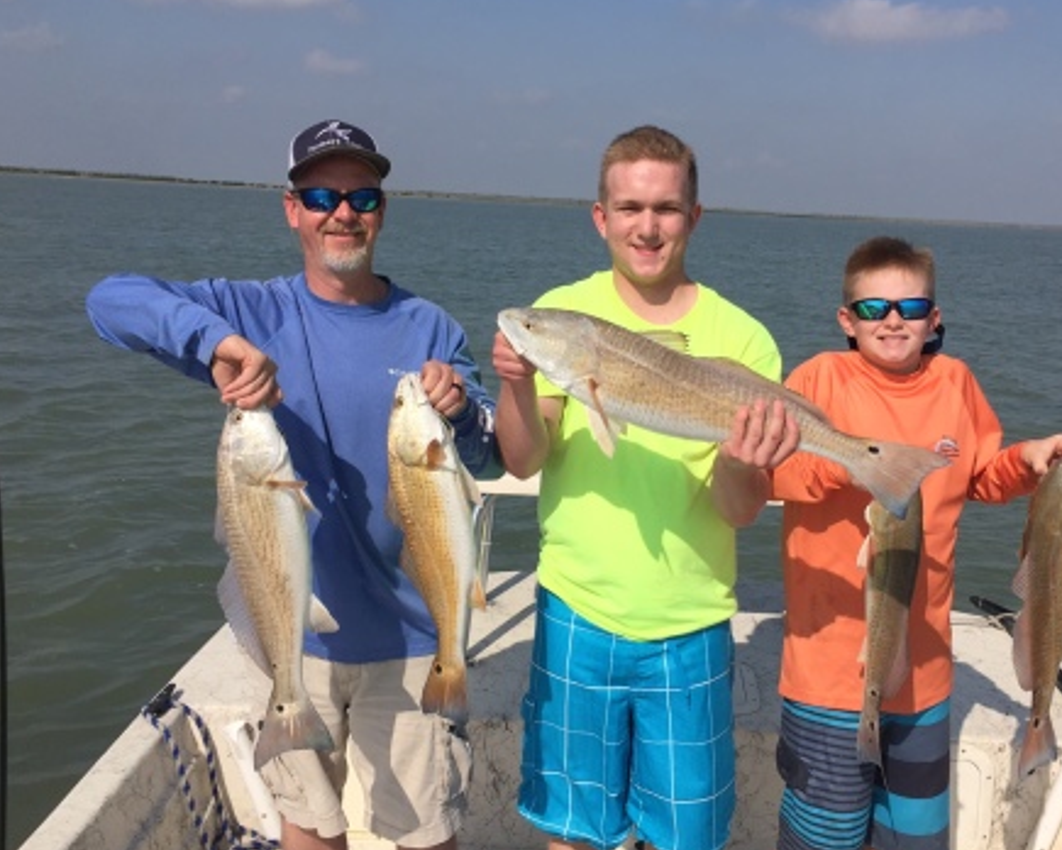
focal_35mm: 39
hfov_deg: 46.7
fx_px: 1226
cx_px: 603
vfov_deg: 38.2
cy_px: 435
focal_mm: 4.15
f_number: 2.2
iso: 32
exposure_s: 1/5650
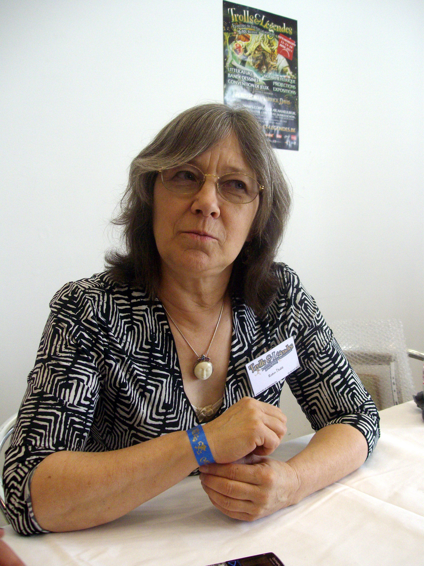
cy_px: 283
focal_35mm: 36
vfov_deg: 51.4
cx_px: 212
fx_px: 588
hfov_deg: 39.7
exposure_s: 1/100
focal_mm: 6
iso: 160
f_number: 2.7
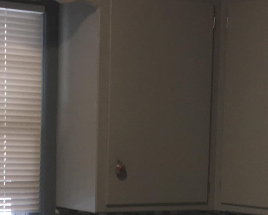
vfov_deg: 12.3
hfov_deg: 15.8
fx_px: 967
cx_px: 144
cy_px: 279
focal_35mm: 122
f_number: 2.2
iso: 32
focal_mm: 4.15
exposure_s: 1/30
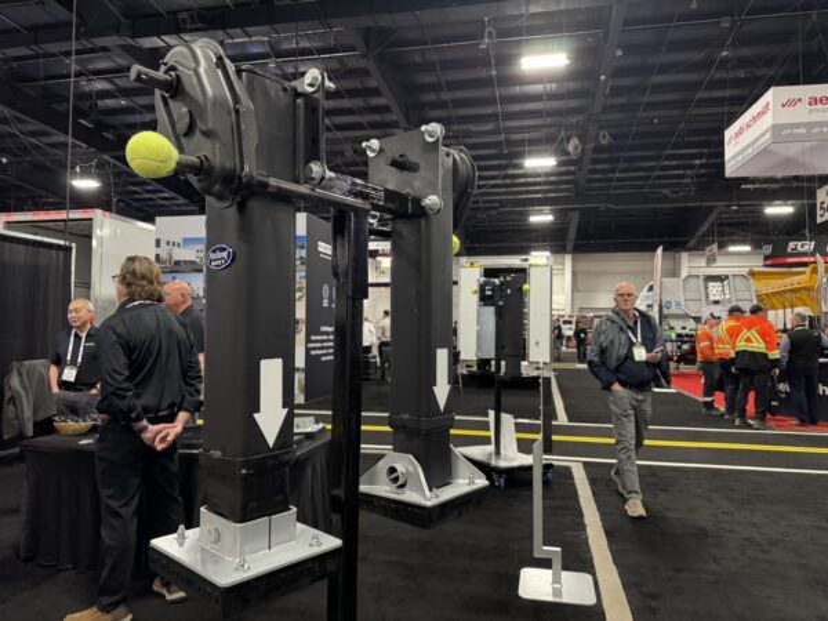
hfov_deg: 71.6
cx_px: 414
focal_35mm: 24
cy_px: 310
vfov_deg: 56.8
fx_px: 574
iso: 800
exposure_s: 1/59
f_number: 1.78
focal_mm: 6.76
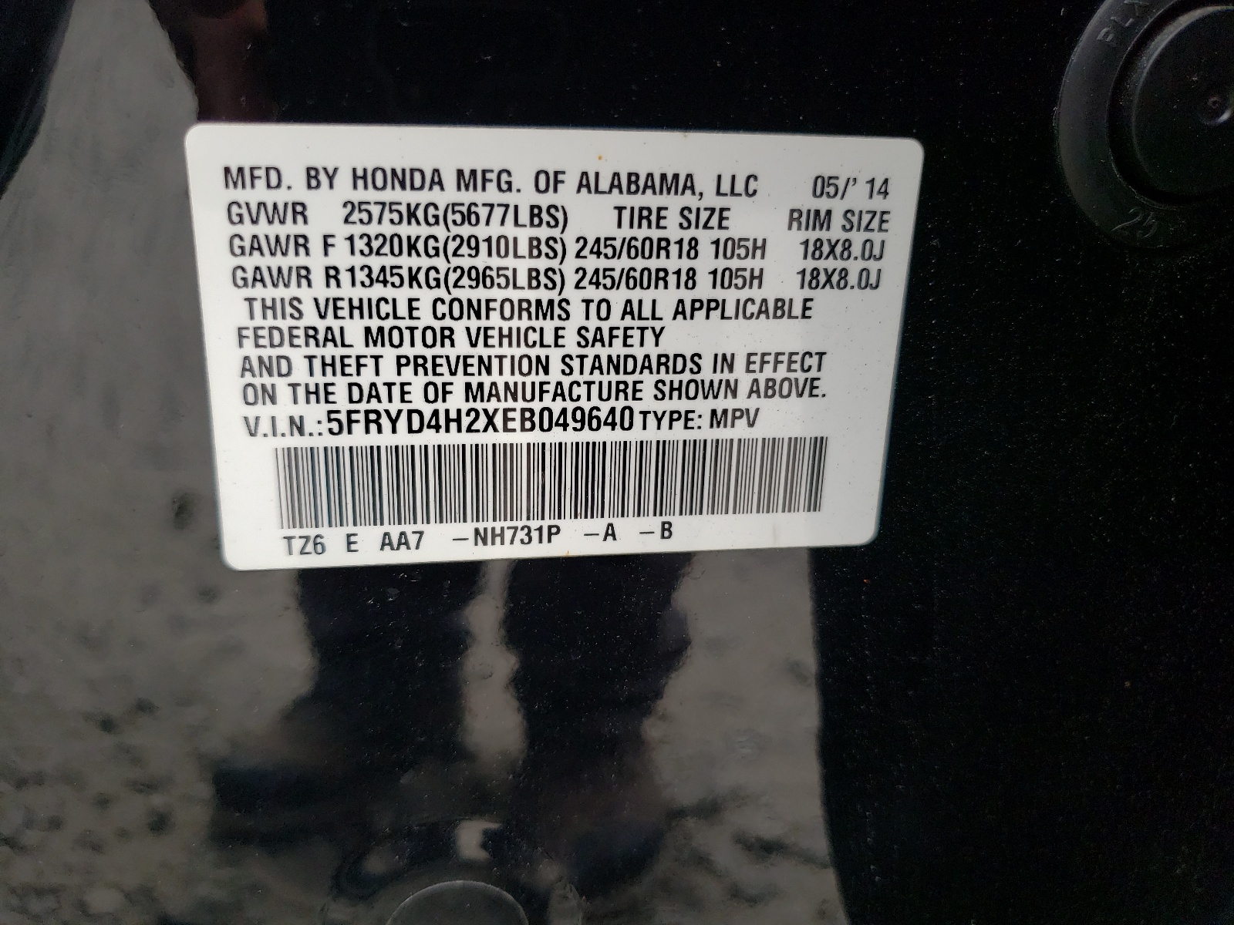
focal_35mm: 26
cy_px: 462
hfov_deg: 67.3
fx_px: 927
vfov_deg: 53.1
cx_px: 617
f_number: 1.5
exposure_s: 1/270
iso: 50
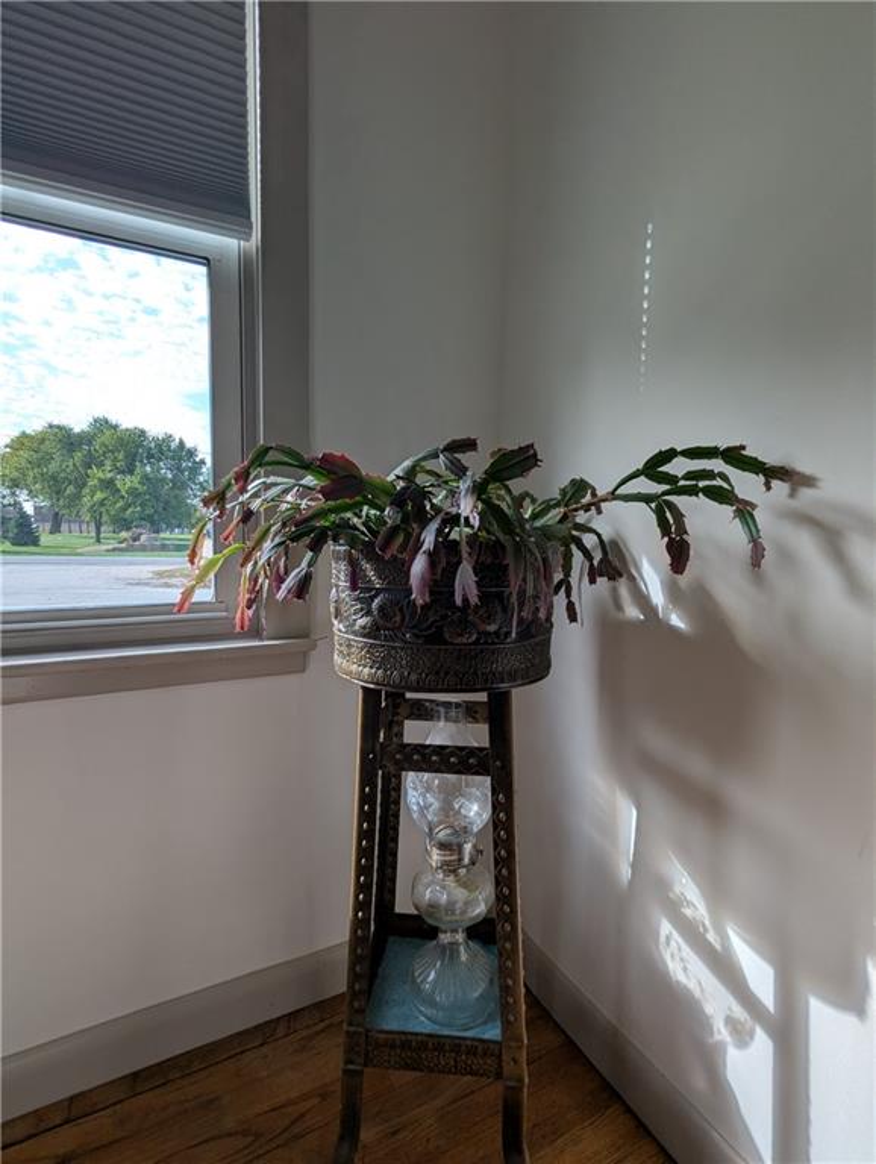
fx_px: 539
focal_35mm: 16
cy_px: 582
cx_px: 438
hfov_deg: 78.2
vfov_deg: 94.4
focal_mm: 2.35
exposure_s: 1/678
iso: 59
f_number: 2.2
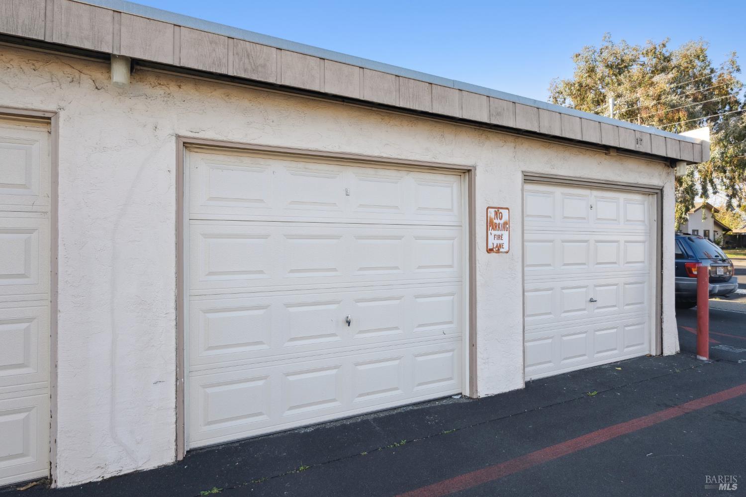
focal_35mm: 18
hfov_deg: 90.0
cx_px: 373
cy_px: 248
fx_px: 373
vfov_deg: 67.4
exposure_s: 1/200
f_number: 9
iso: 250
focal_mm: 18
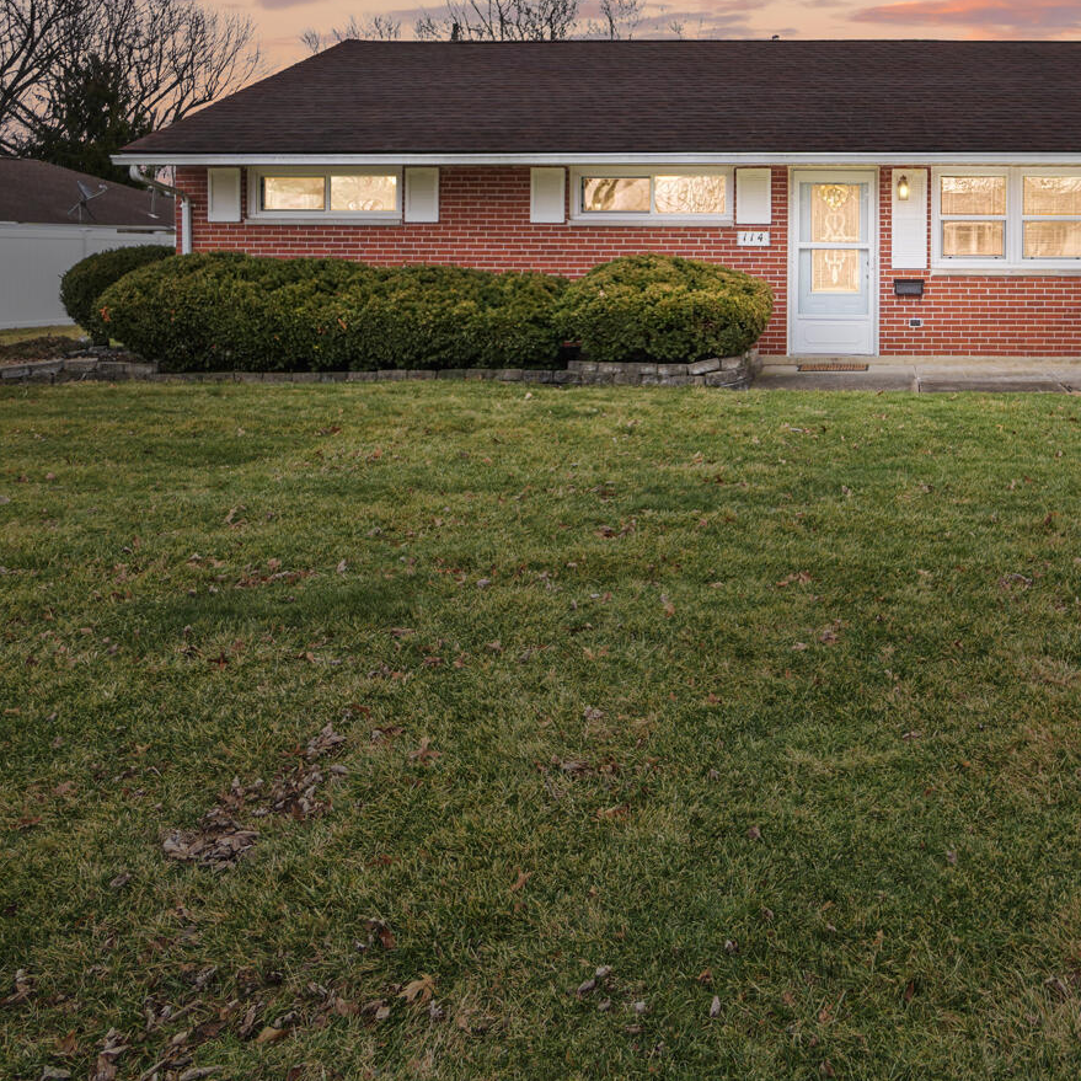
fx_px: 1025
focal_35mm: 29
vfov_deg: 53.0
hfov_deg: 52.1
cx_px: 865
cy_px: 263
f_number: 4
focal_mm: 10
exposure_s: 1/50
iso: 100
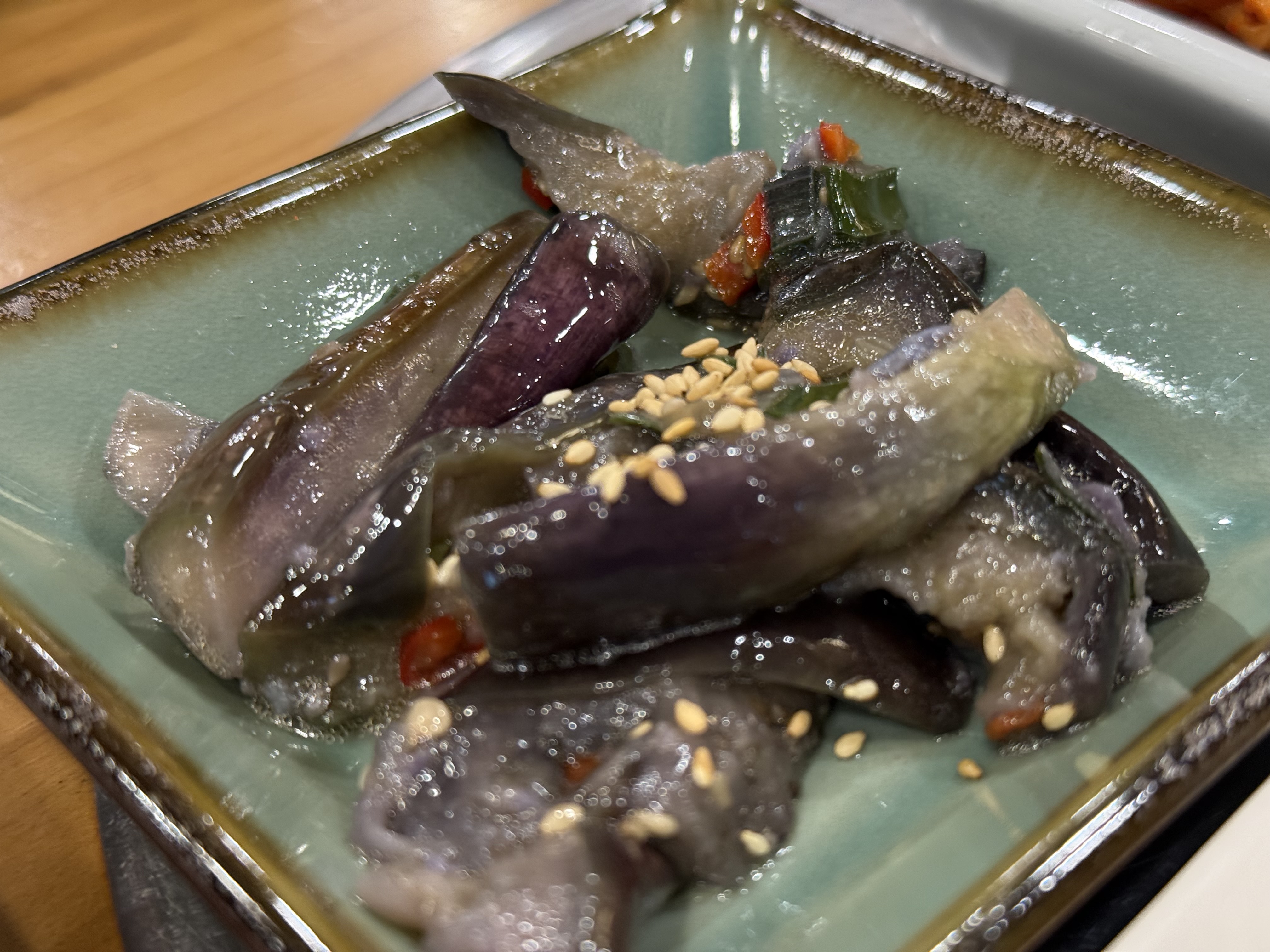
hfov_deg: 39.7
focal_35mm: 48
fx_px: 1761
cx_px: 635
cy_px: 476
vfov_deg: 30.3
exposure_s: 1/60
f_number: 1.78
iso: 160
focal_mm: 6.76
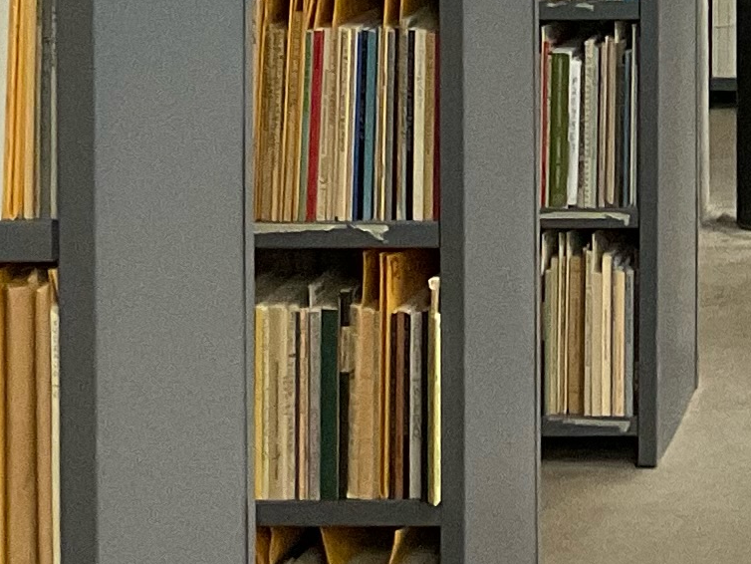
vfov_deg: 9.2
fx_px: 3364
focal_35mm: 155
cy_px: -364
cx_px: 1113
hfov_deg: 12.2
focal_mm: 3
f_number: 1.8
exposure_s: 1/60
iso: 250
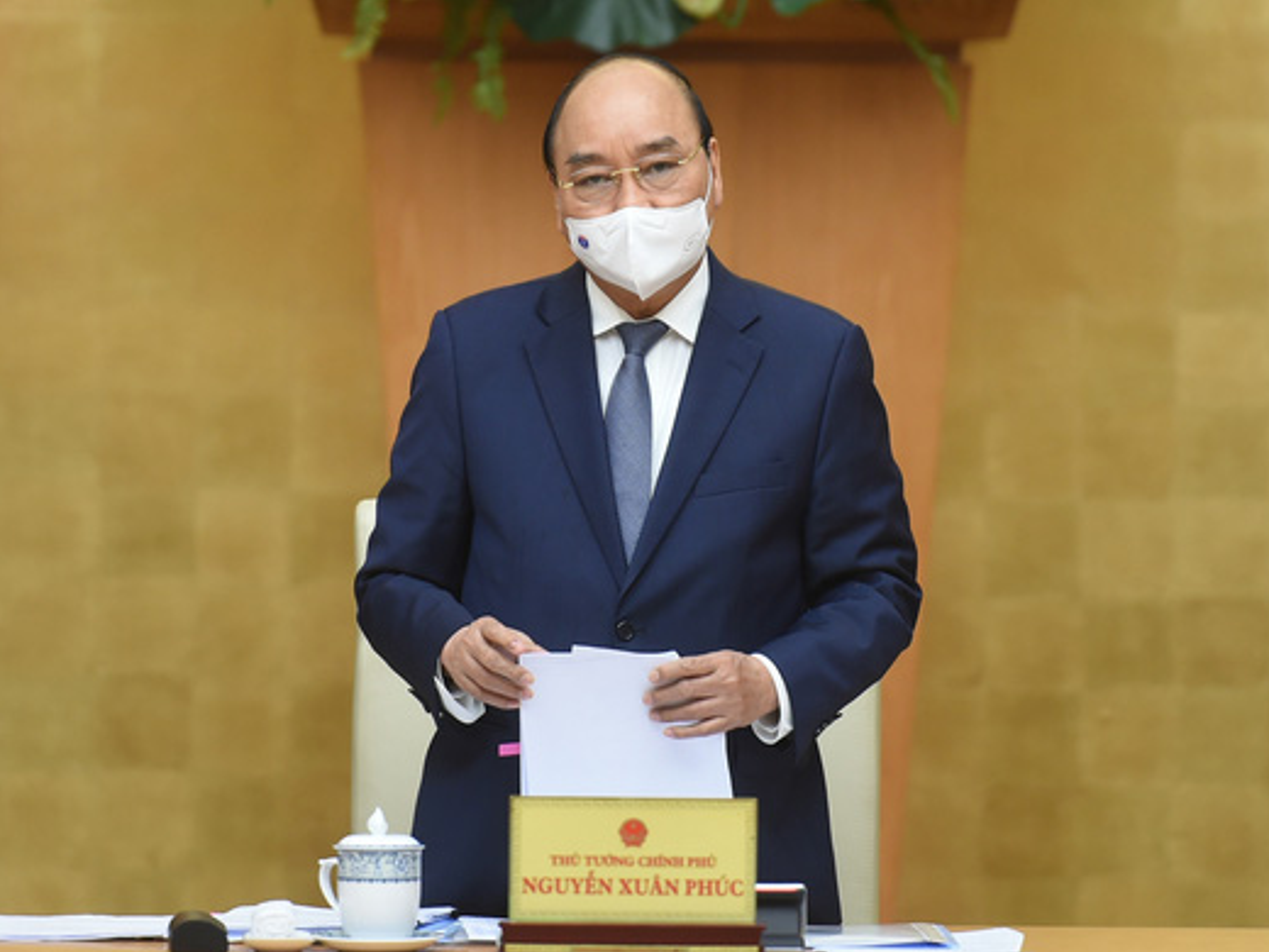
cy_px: 476
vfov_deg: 6.8
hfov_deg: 9.1
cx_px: 632
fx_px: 7955
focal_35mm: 217
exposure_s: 1/320
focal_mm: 200
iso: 1250
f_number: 2.8
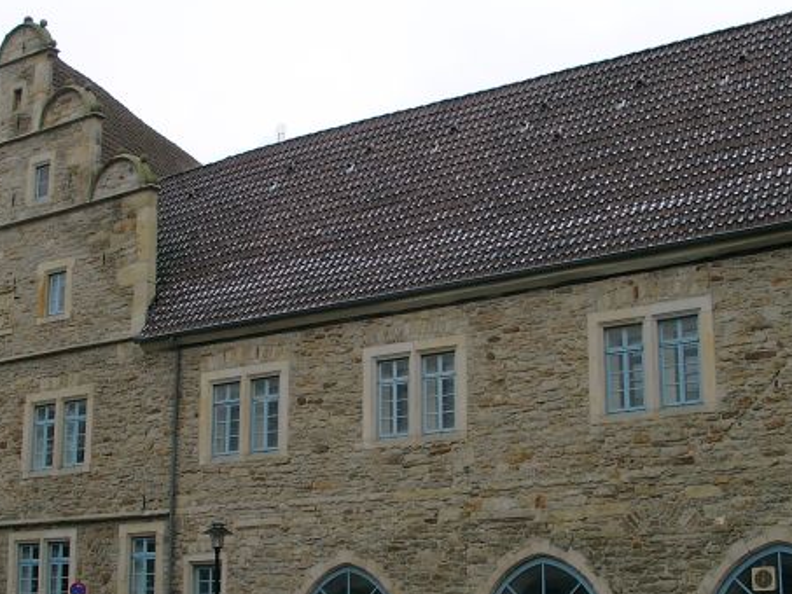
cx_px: 379
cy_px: 307
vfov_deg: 24.4
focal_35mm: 60
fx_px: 1373
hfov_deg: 32.2
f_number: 4
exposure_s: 1/173
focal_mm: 7.13
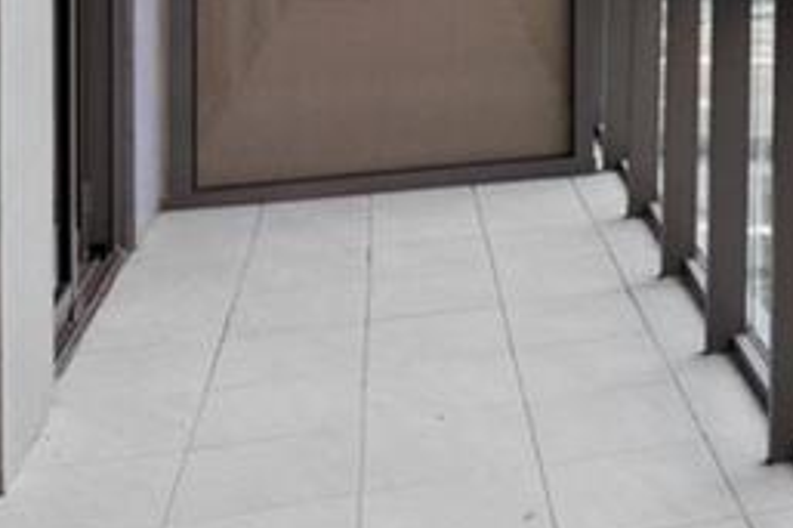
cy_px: -190
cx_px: 1901
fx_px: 1915
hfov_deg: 14.7
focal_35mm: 87
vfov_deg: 14.9
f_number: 8
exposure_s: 1/320
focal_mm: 14
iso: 200
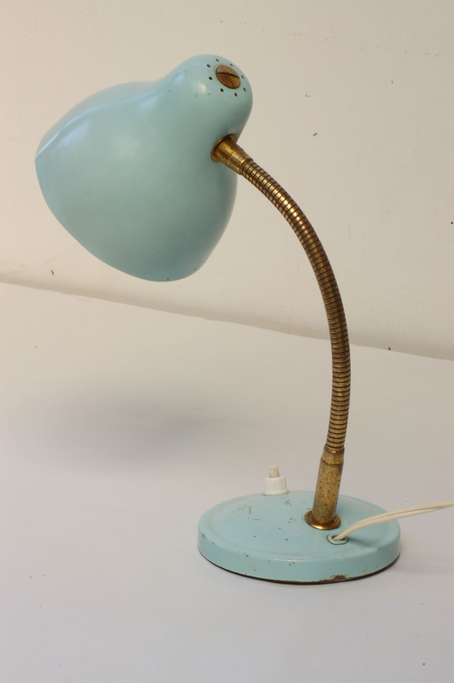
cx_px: 227
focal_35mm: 188
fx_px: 3553
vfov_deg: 11.0
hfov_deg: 7.3
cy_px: 342
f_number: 36
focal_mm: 125
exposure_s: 1/6
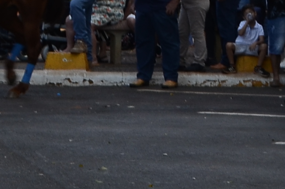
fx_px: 2299
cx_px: 811
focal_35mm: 291
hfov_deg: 6.5
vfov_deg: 4.7
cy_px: -26
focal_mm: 32
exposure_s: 1/60
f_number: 10
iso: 200
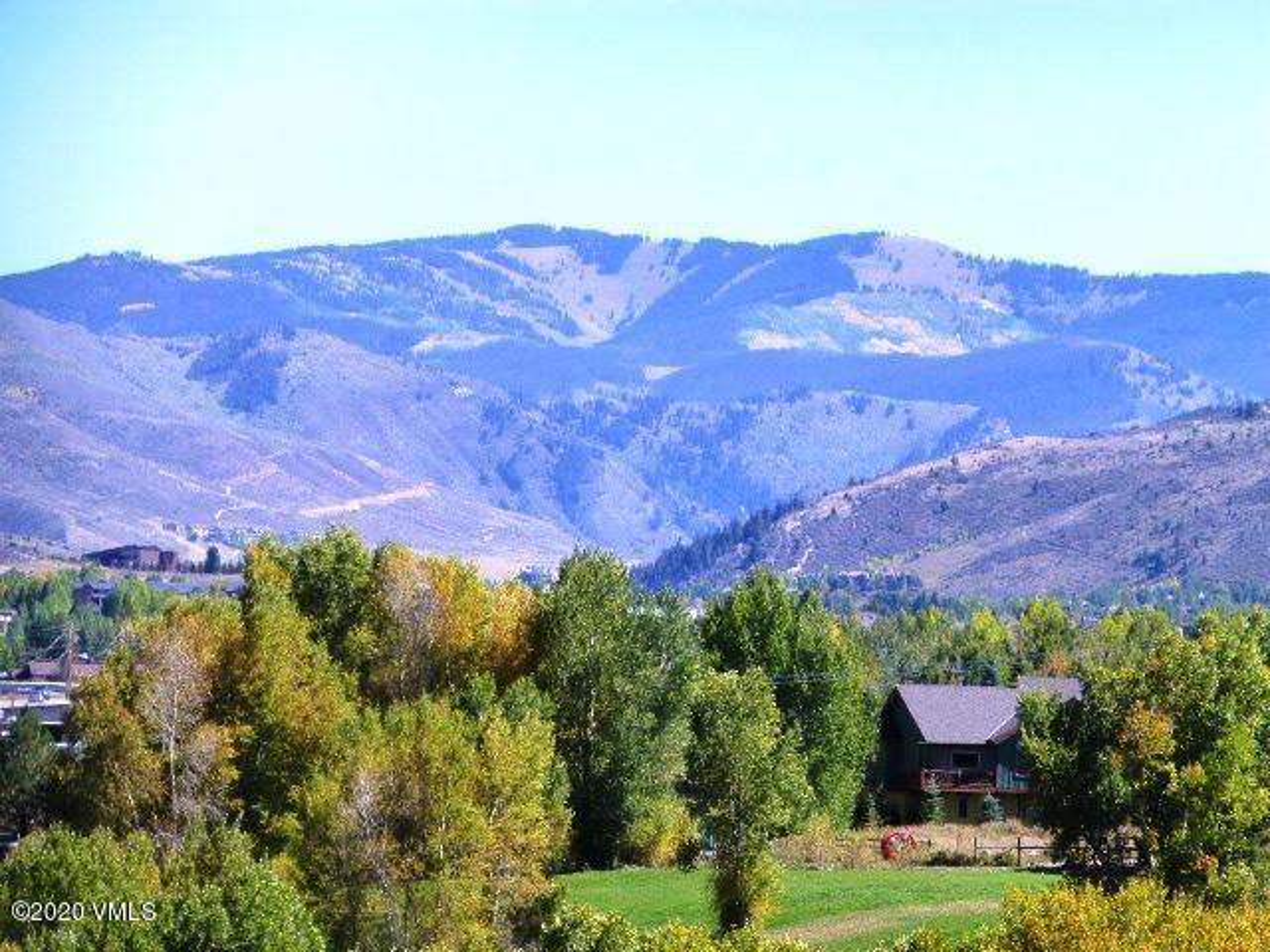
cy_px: 476
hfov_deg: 8.6
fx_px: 8475
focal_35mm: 231
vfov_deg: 6.4
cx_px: 635
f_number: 5.6
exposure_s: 1/400
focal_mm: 41.3
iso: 160
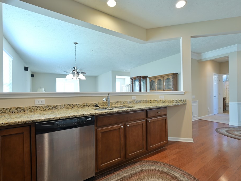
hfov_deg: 94.5
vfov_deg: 78.1
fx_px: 111
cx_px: 120
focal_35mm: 16
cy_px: 93
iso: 400
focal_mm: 14
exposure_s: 1/5
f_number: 9
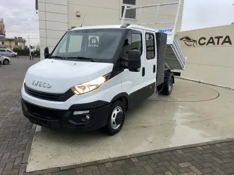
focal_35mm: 25
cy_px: 88
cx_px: 117
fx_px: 169
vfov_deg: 54.9
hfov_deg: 69.4
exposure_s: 1/60
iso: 125
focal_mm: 5.1
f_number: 1.6
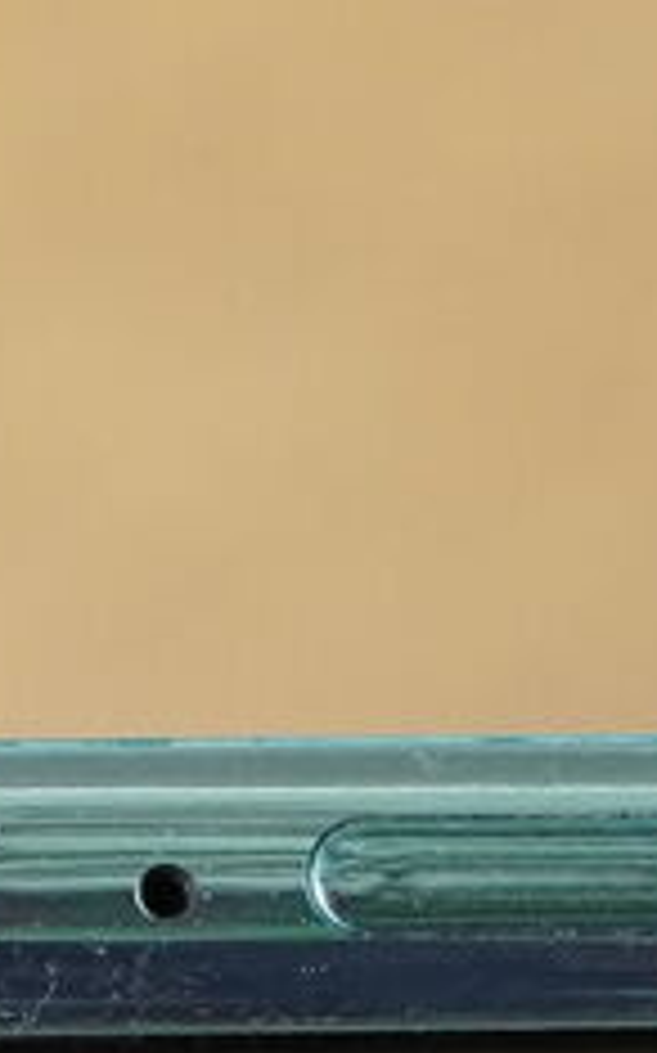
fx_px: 5995
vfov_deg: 10.0
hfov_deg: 6.2
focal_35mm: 209
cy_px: 1071
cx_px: -353
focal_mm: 50
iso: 1600
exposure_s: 1/160
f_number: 7.1
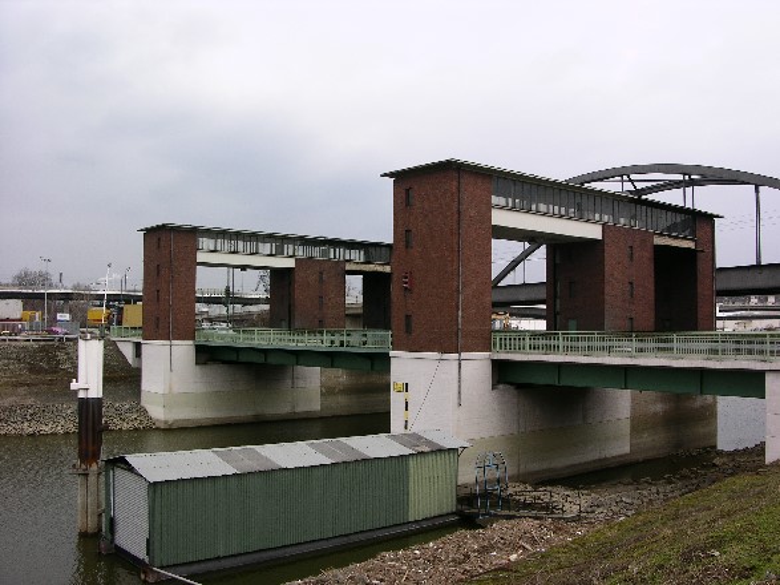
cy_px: 292
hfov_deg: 52.6
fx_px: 788
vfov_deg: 40.7
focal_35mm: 35
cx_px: 390
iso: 50
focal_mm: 8.9
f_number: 7.1
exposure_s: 1/107
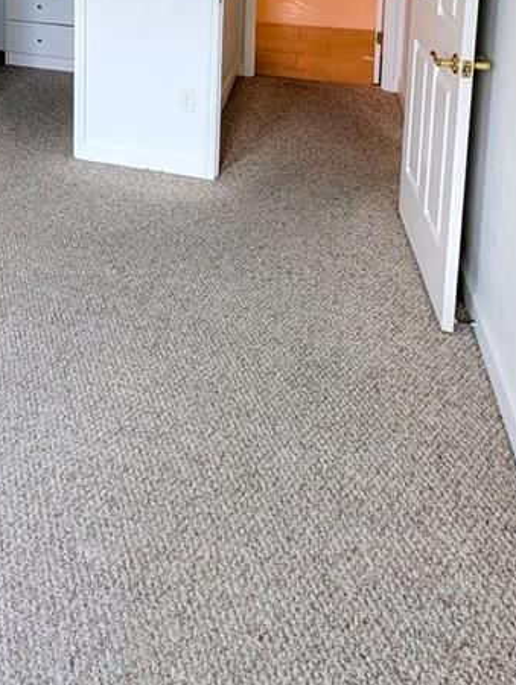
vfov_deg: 44.3
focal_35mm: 32
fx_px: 634
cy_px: -58
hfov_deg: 40.3
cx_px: 33
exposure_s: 1/277
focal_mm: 2.02
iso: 182
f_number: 1.7
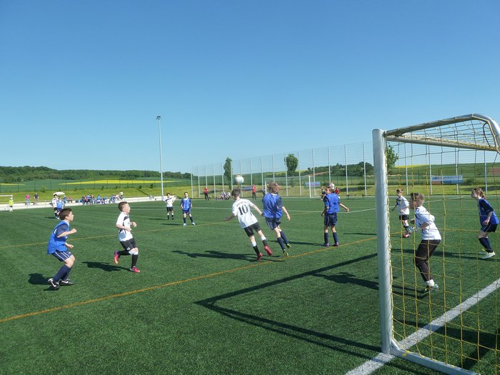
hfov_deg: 69.4
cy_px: 188
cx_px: 250
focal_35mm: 25
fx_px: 361
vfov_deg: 54.9
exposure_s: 1/800
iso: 125
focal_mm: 4.1
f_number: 3.3
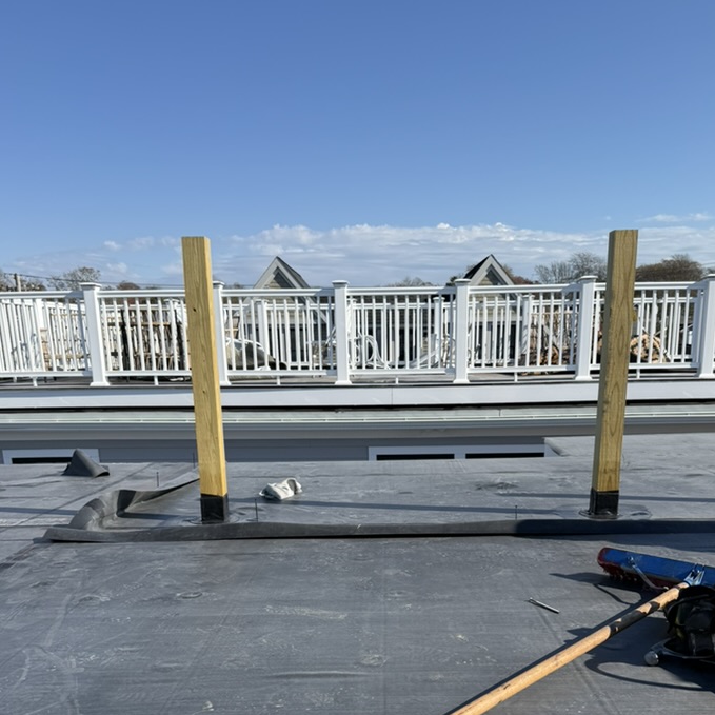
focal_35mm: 32
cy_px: 533
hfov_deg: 51.0
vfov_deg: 49.2
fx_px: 748
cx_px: 388
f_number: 1.78
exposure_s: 1/4975
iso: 80
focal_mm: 6.76
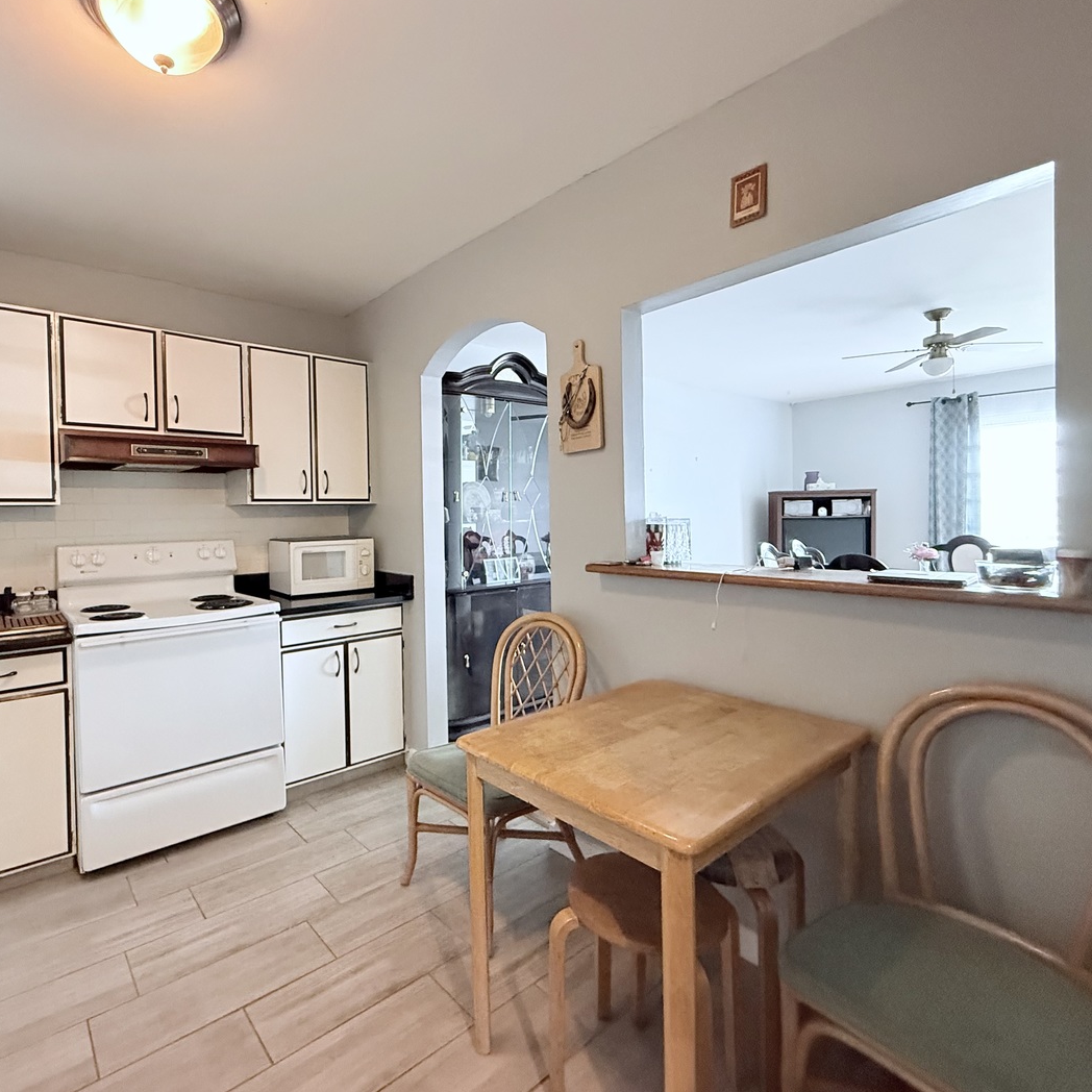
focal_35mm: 17
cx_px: 427
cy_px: 530
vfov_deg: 83.9
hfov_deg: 82.8
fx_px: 607
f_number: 2.2
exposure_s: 1/60
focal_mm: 2.22
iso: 640
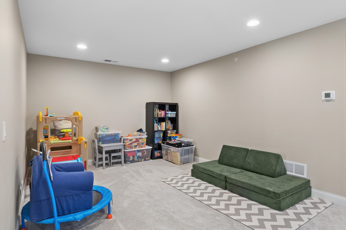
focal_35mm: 21
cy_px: 115
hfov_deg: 81.2
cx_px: 173
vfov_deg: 59.5
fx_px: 202
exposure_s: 1/13
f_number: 8
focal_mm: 14
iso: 320
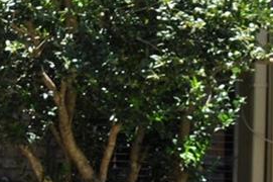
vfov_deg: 6.7
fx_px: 1545
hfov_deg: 9.0
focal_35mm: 204
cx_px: -407
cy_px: 117
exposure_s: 1/250
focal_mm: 18
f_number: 8
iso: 200
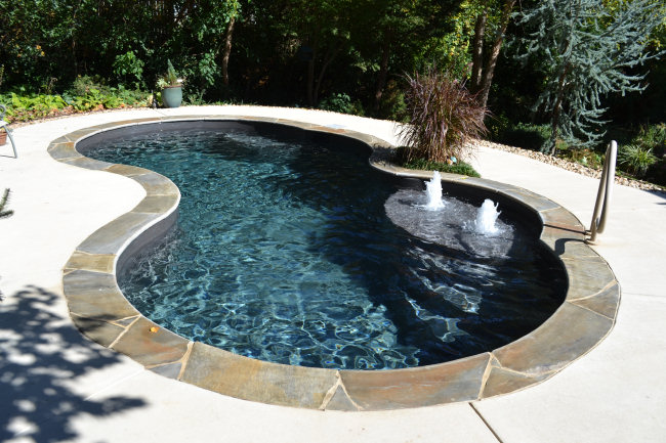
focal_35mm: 33
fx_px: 610
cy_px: 222
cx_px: 333
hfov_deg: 57.2
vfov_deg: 39.9
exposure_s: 1/200
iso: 100
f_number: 7.1
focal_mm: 22
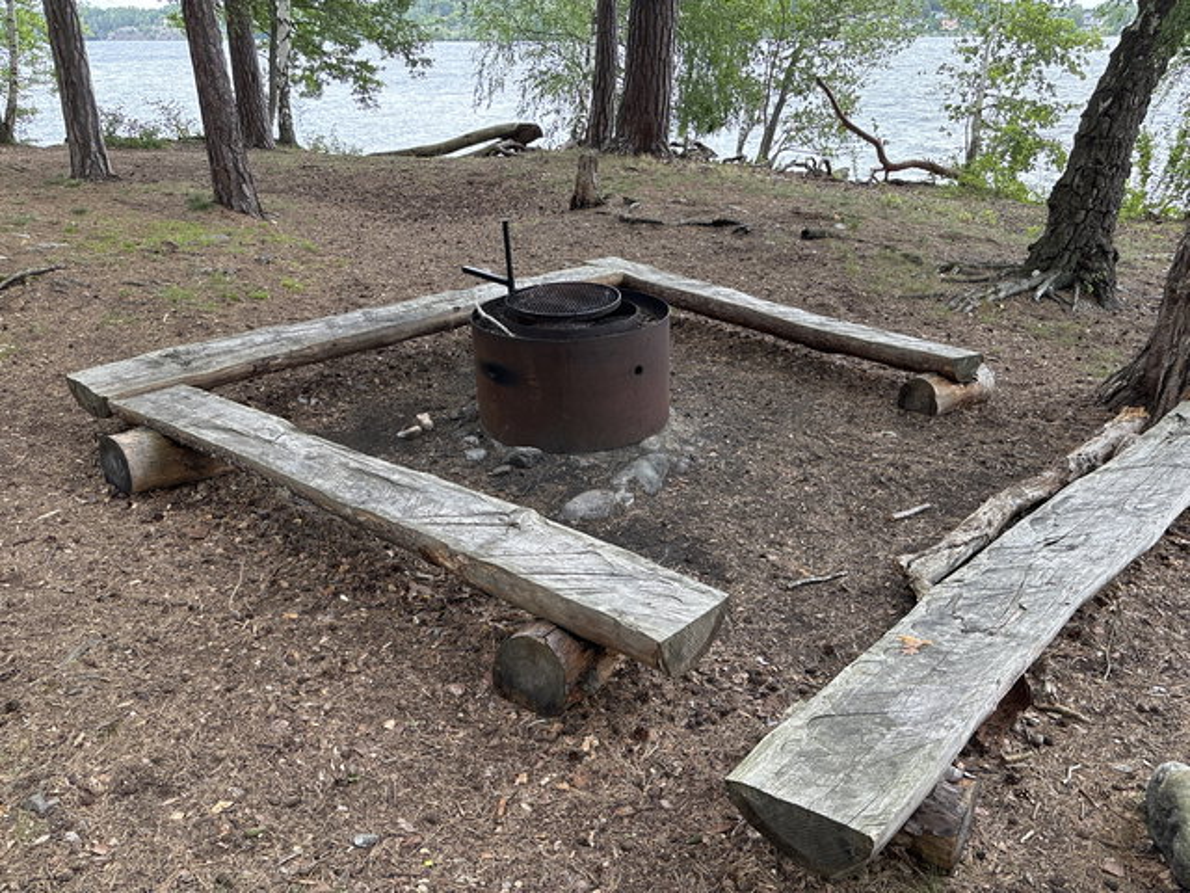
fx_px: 894
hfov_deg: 67.3
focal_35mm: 26
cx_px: 595
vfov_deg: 53.1
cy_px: 446
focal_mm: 5.96
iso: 64
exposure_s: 1/172
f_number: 1.6
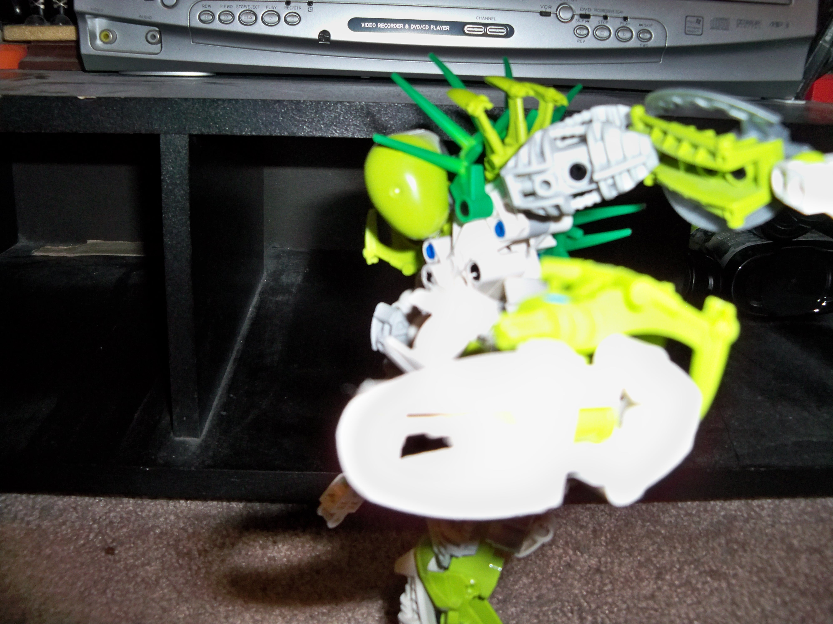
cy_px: 312
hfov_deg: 52.6
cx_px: 416
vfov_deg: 40.7
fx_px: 842
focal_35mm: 35
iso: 200
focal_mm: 6.2
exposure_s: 1/30
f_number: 3.5
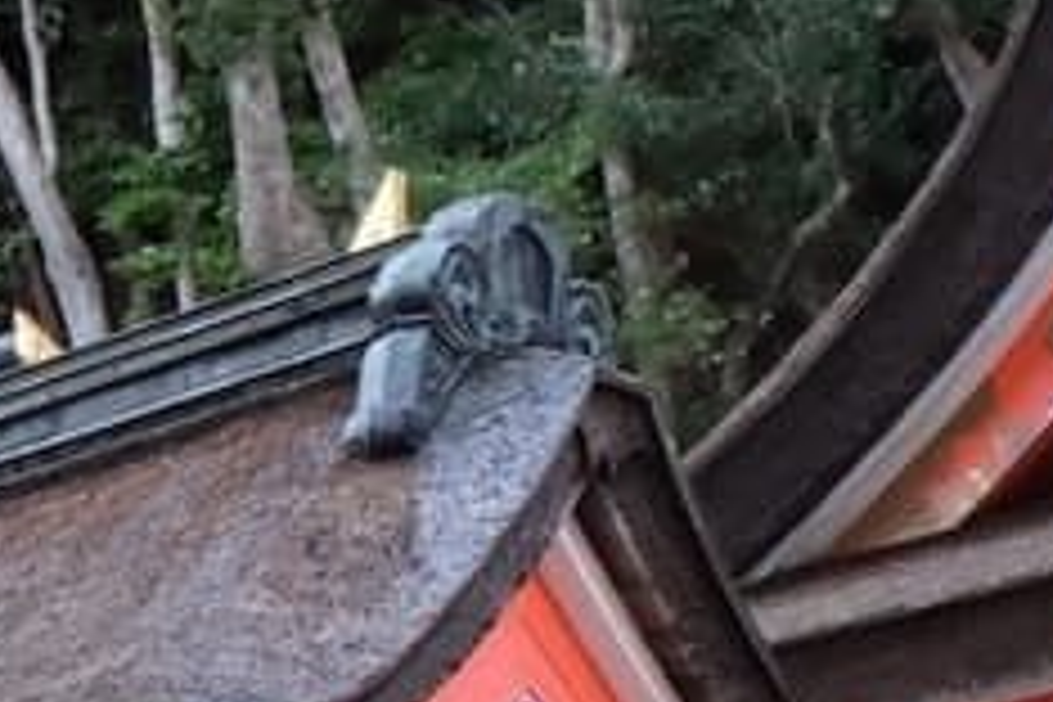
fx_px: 5411
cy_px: 1256
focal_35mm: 185
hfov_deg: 9.8
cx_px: -1472
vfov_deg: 7.2
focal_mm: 20
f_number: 8
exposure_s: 1/125
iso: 1600
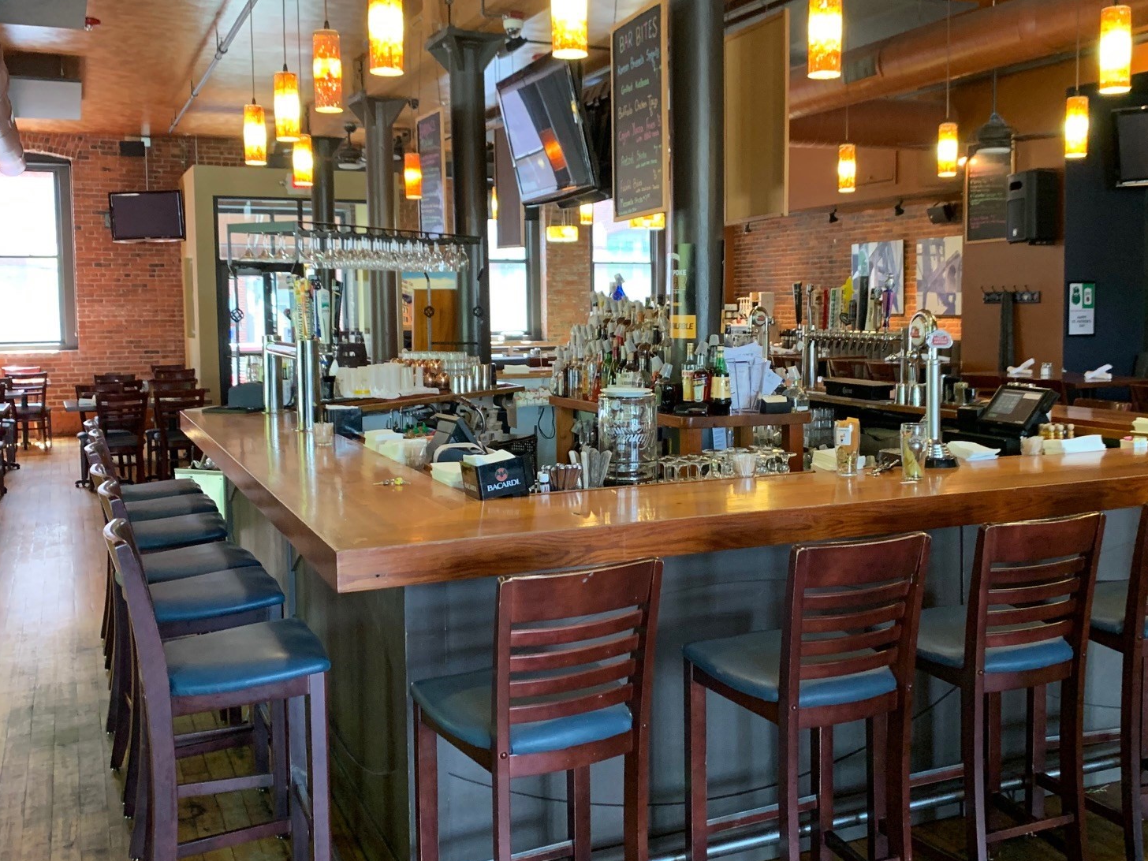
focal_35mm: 36
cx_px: 628
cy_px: 394
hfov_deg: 51.3
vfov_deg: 39.6
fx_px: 1194
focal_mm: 4.25
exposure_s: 1/60
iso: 400
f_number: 1.8
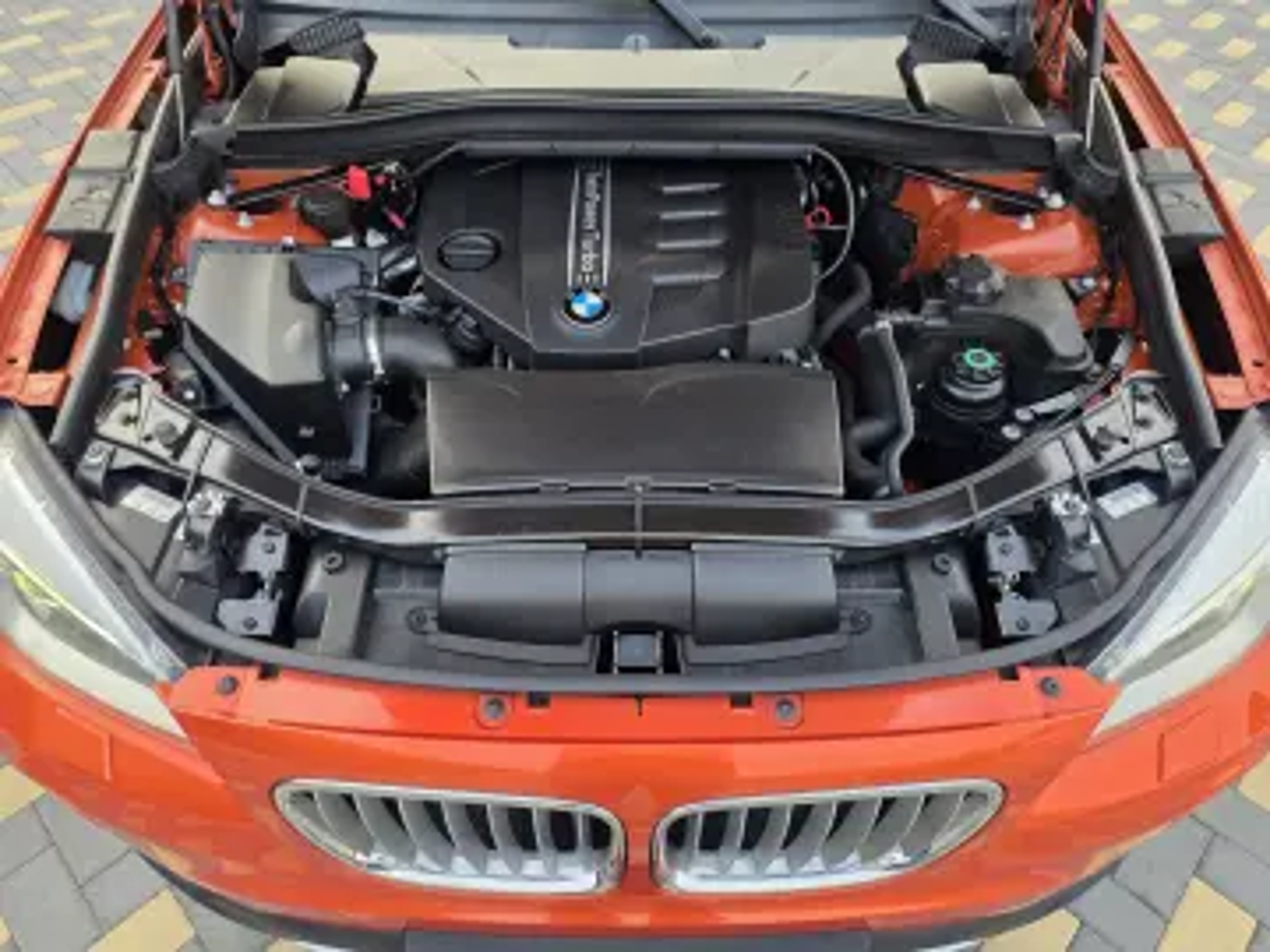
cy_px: 476
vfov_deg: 58.9
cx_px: 635
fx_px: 844
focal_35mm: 23
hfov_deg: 73.9
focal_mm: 6.25
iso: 80
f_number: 1.7
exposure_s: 1/65.6
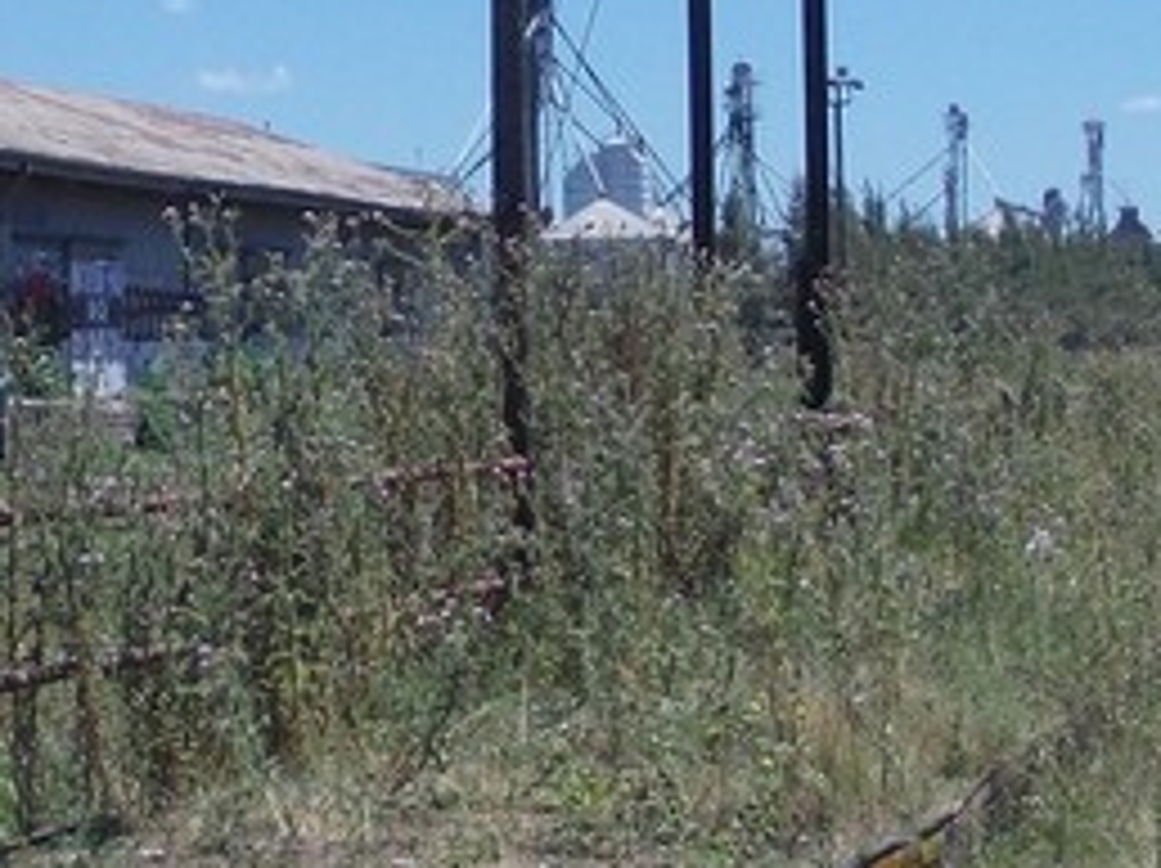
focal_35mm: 113
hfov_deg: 17.4
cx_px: 387
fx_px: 3786
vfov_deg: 13.1
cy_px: 387
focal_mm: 5.3
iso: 80
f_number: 6.2
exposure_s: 1/400
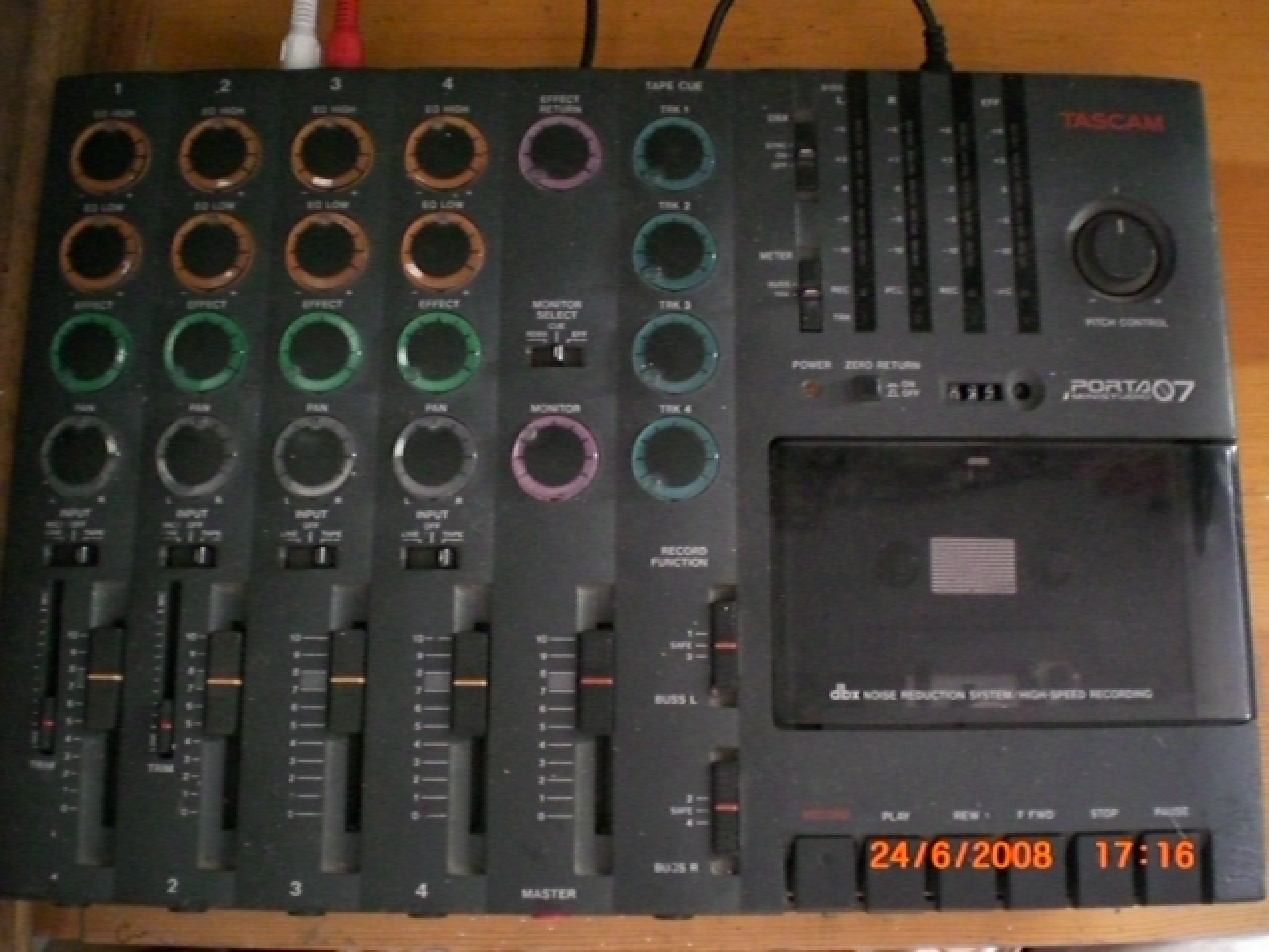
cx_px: 634
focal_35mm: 38
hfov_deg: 49.0
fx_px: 1393
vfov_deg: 37.7
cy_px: 476
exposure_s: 1/15
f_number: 3.1
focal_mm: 6.3
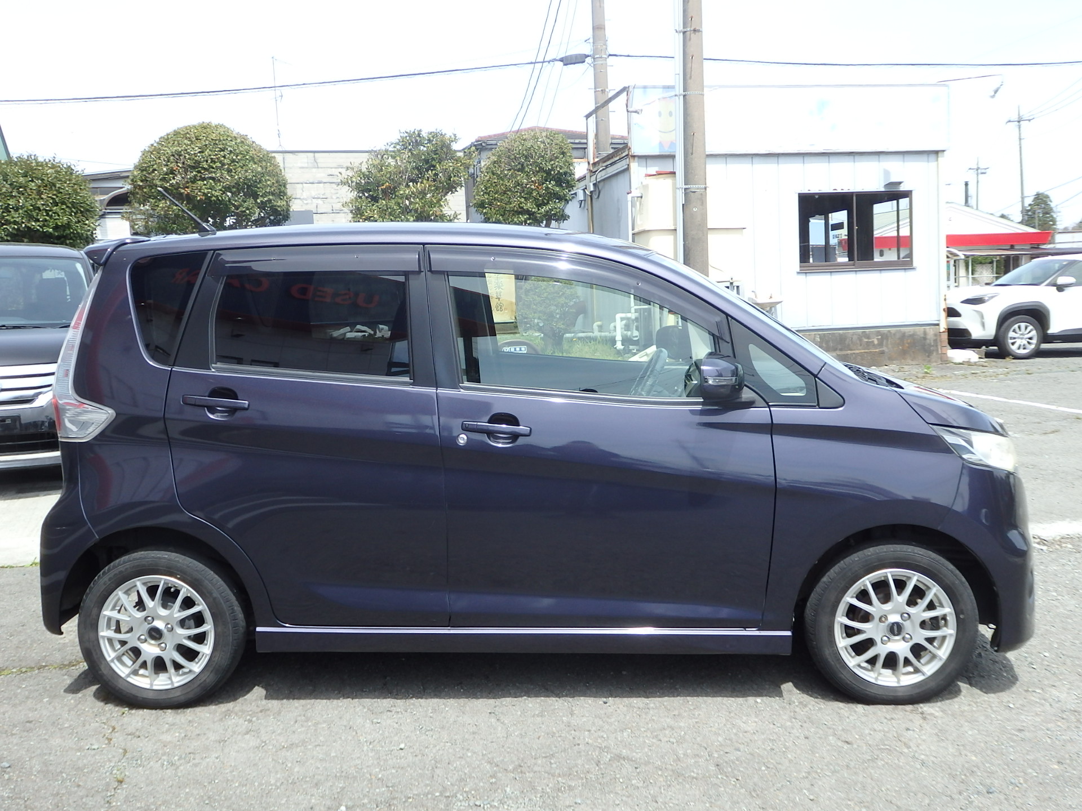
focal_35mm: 37
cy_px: 406
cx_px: 541
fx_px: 1157
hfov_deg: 50.1
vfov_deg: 38.7
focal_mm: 6.6
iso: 125
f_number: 10.1
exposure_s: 1/640
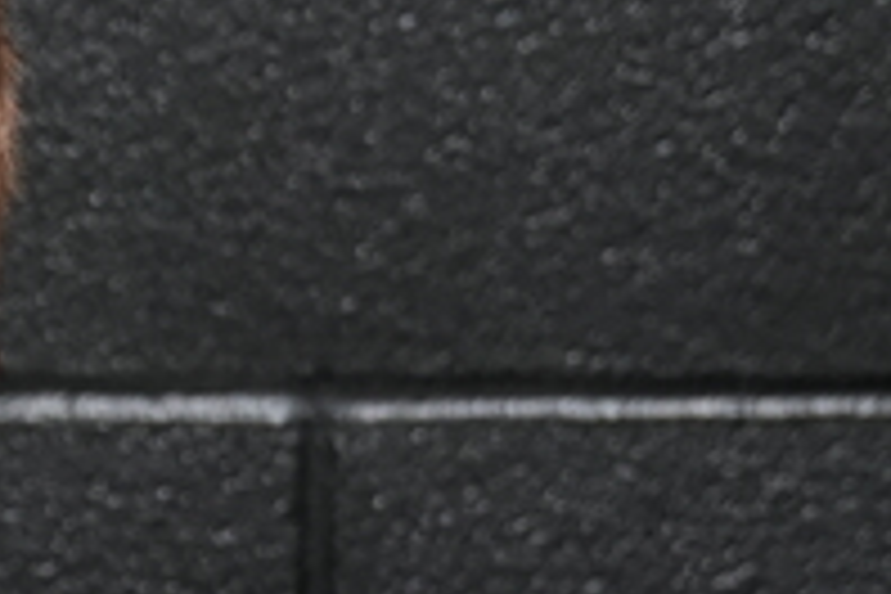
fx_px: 5766
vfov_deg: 5.8
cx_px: -990
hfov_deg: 8.3
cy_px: 886
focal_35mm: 233
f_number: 2.8
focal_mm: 45
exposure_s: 1/200
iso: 2500
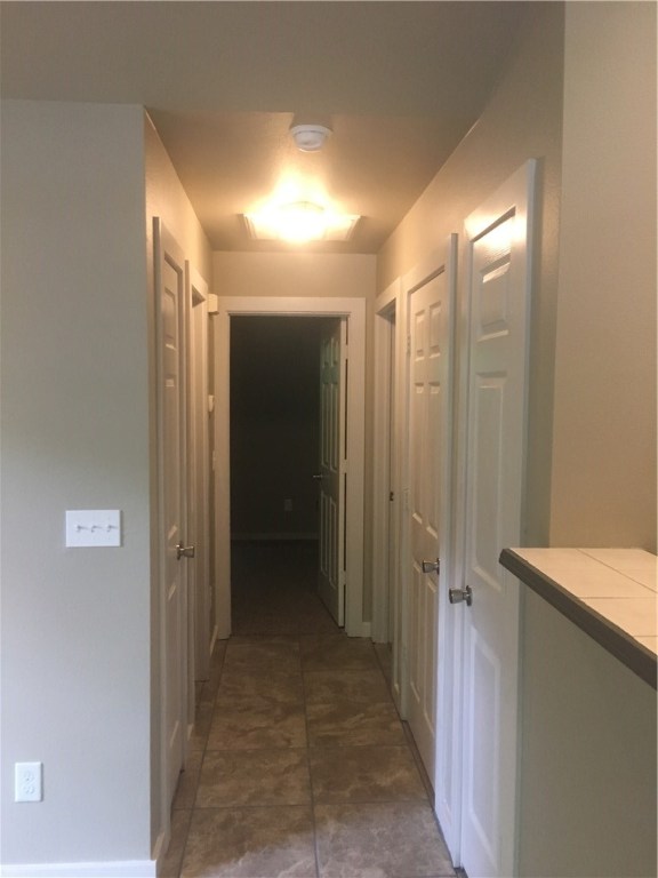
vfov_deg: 61.7
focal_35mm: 29
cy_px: 439
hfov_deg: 48.2
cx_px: 329
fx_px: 735
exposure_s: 1/30
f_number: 2.2
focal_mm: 4.15
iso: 160
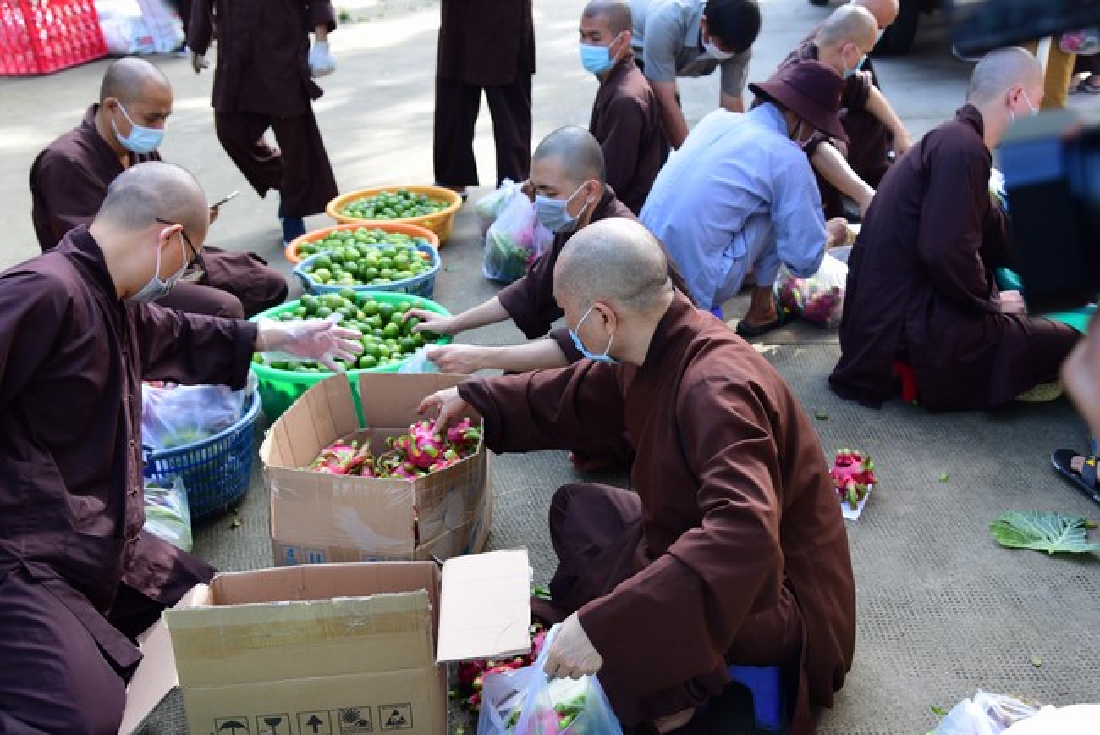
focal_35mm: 38
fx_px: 1162
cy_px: 368
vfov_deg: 35.1
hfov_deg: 50.7
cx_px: 550
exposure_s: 1/160
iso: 500
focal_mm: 38
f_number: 5.6
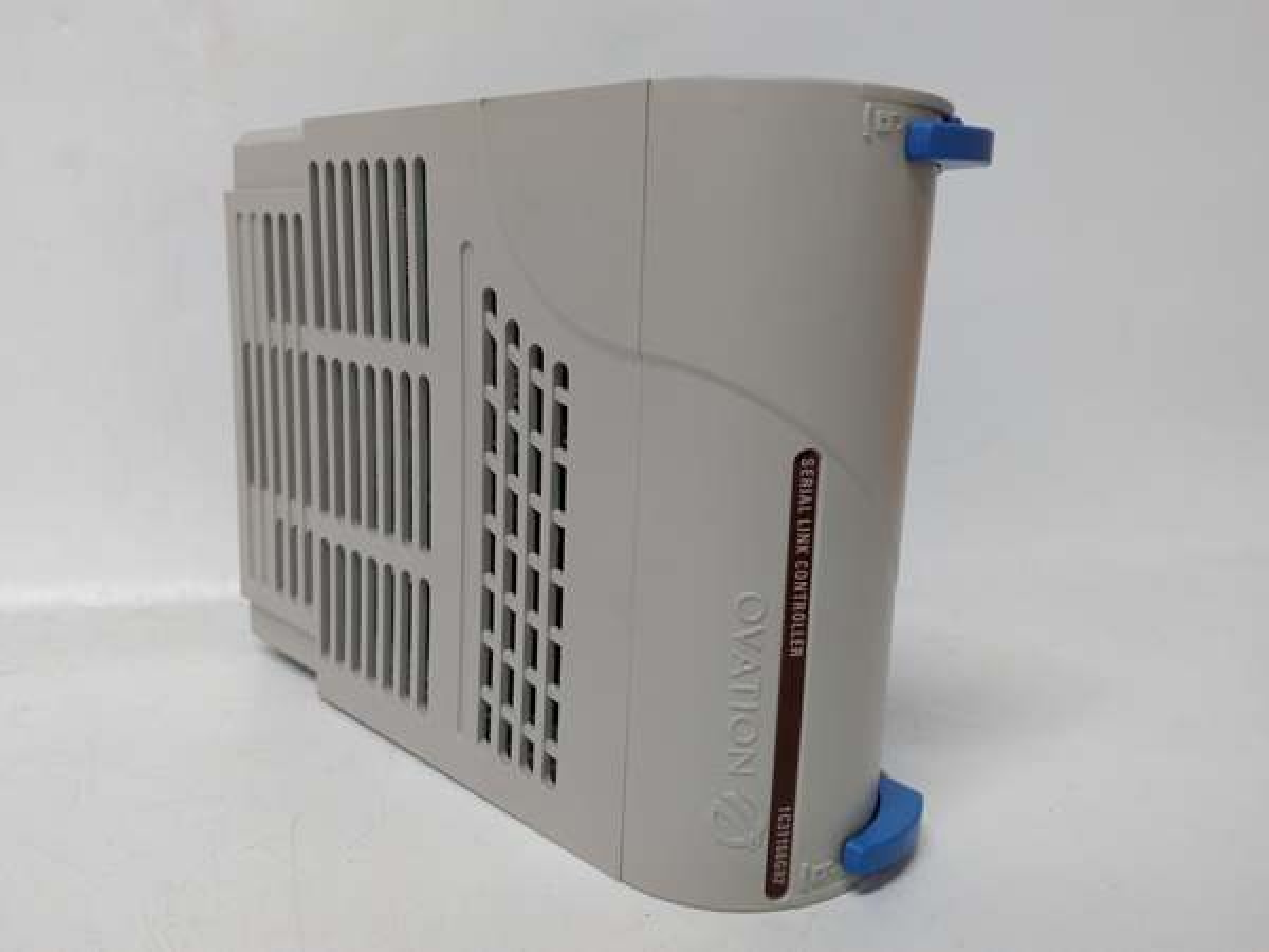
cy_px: 476
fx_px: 990
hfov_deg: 65.3
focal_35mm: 27
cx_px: 634
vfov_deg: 51.4
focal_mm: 3.79
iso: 194
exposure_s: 1/33
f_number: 2
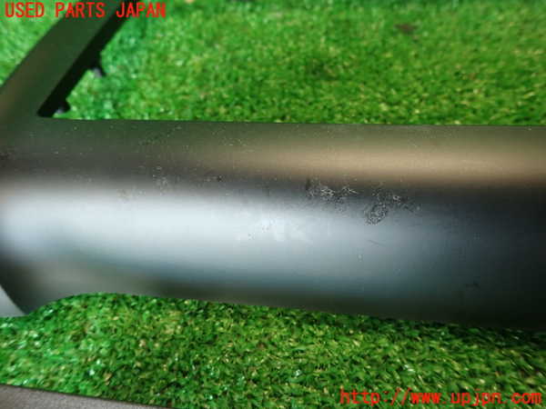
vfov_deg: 54.9
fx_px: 394
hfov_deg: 69.4
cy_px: 204
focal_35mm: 25
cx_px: 273
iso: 200
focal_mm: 4.5
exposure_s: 1/30
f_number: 2
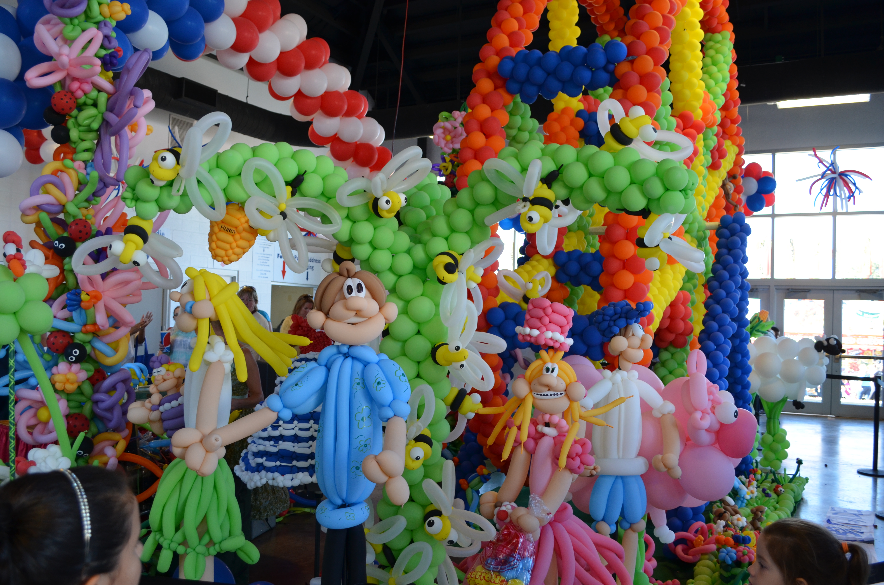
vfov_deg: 43.4
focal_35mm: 30
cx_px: 442
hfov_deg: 62.0
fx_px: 735
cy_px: 292
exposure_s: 1/100
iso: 400
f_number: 5
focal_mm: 20
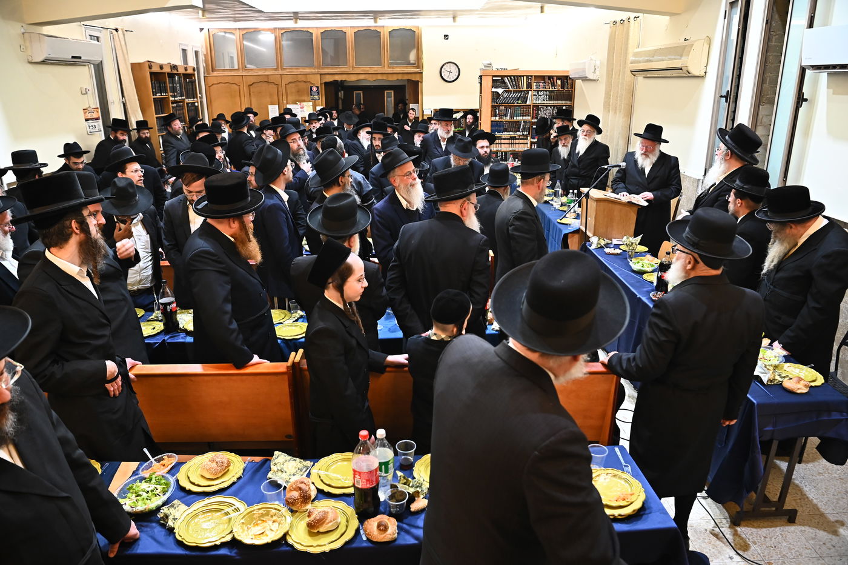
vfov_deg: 53.1
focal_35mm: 24
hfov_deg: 73.8
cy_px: 282
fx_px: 565
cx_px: 424
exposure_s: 1/160
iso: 2500
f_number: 4.5
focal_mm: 24
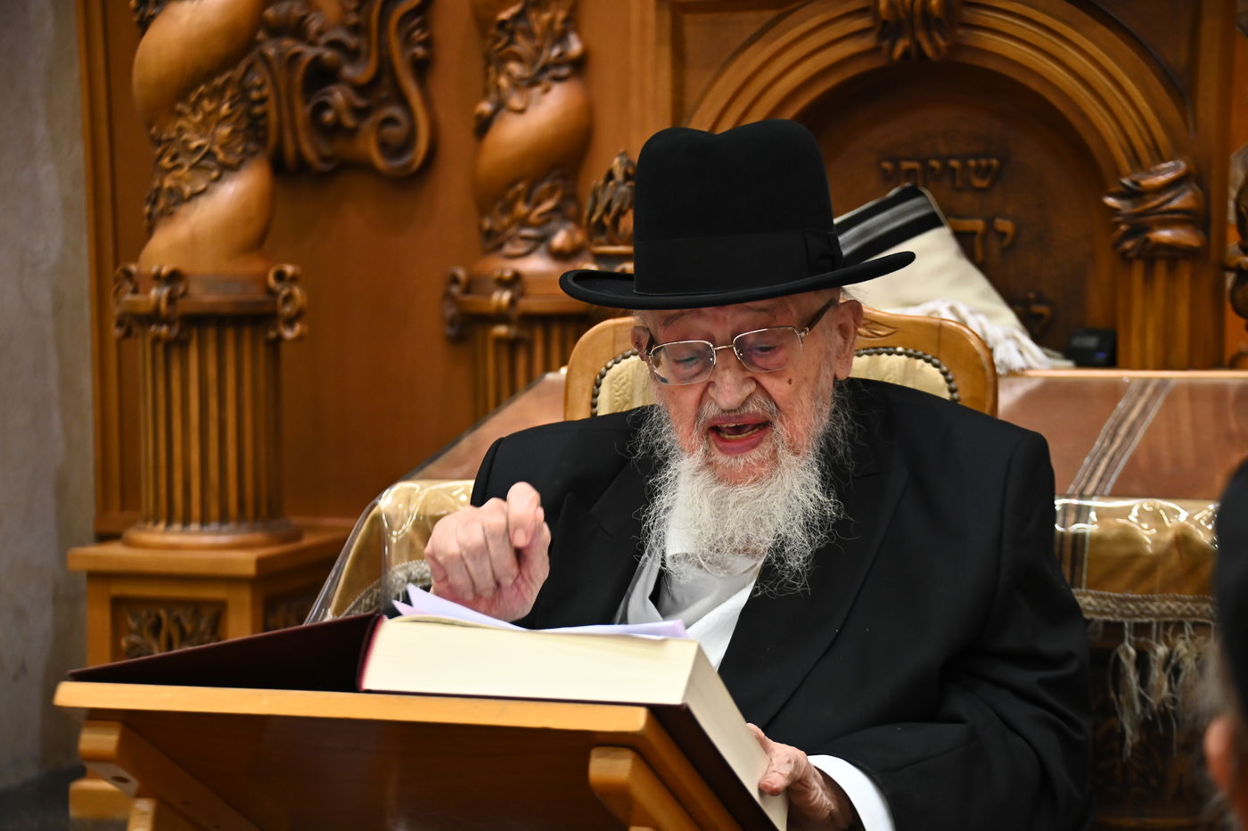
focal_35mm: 82
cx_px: 624
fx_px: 2841
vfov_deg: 16.6
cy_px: 416
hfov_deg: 24.8
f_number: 5
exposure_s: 1/160
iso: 2500
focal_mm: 82
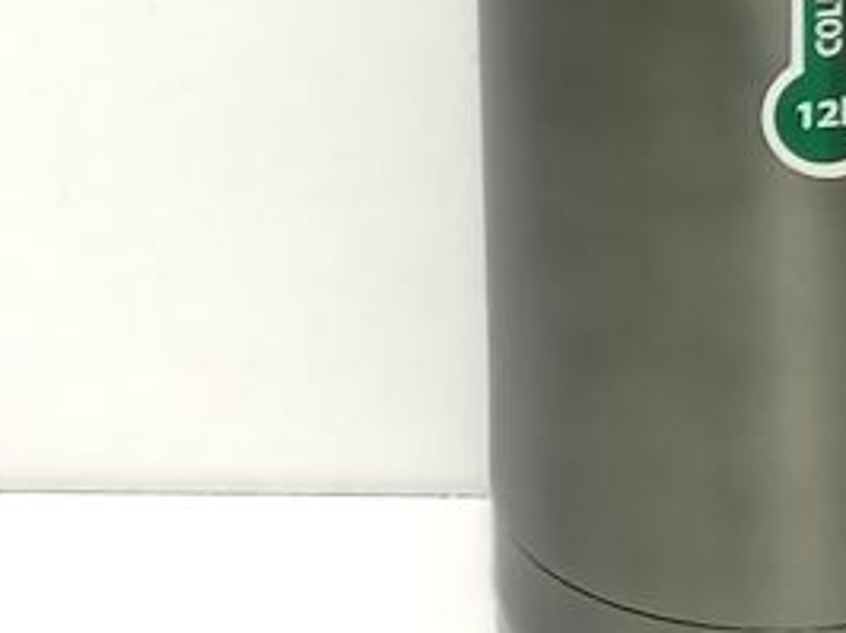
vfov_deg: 5.5
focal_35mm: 266
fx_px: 6495
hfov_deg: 7.4
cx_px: 792
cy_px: -353
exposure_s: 1/50
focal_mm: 4.75
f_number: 1.8
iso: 160
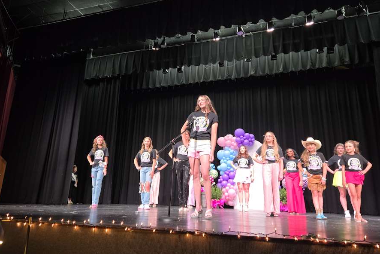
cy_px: 125
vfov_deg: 47.9
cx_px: 189
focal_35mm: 27
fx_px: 285
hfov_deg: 67.4
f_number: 1.8
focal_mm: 5.4
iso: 125
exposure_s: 1/53
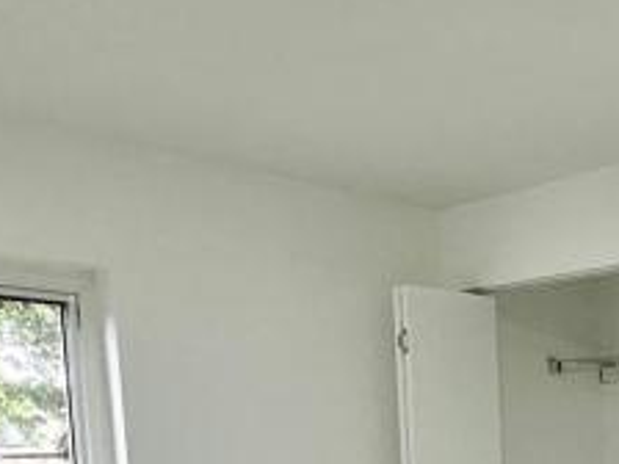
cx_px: 710
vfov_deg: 22.2
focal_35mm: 60
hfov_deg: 28.6
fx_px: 1073
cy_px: 583
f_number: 2.2
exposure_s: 1/120
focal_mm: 2.22
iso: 200
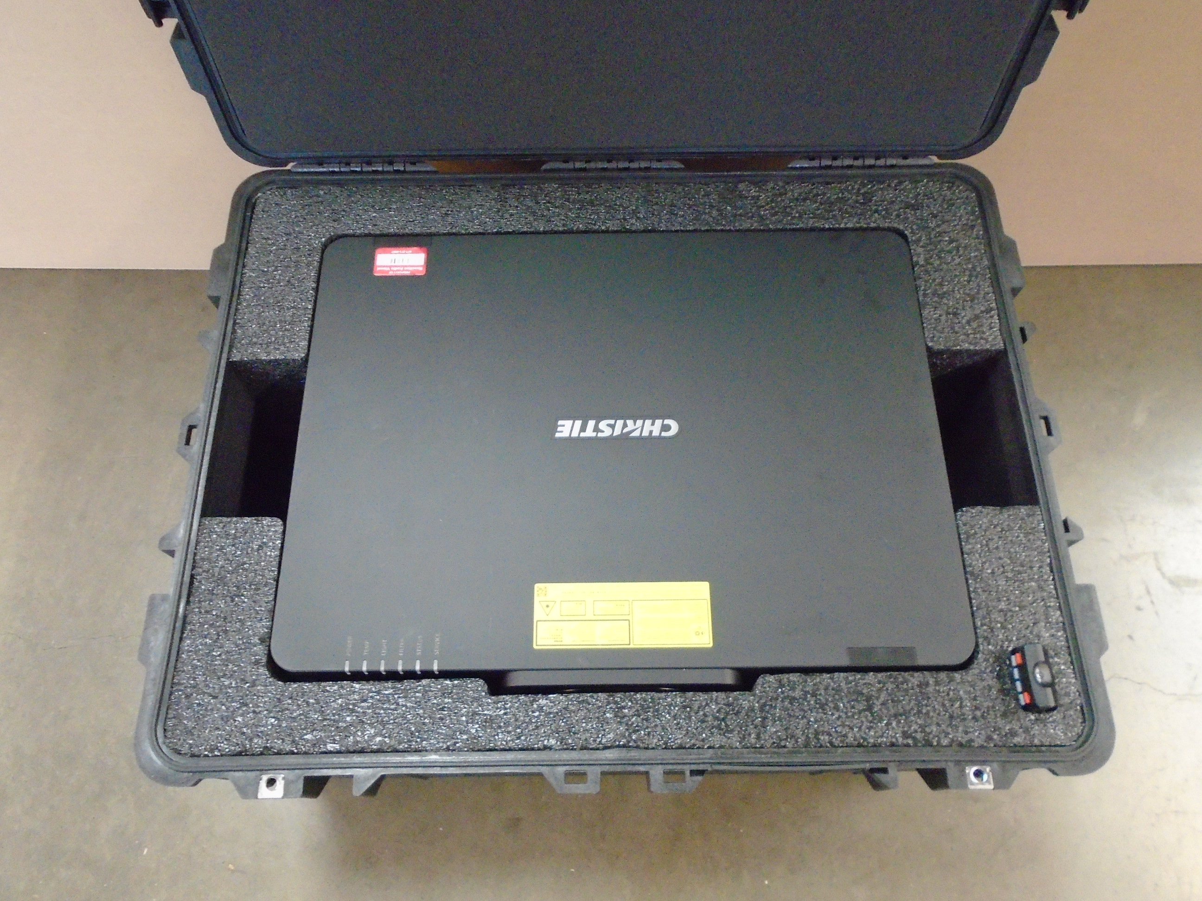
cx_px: 601
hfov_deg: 67.3
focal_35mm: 26
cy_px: 450
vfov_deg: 53.1
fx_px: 903
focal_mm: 4.6
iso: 800
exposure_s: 1/20
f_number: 3.2
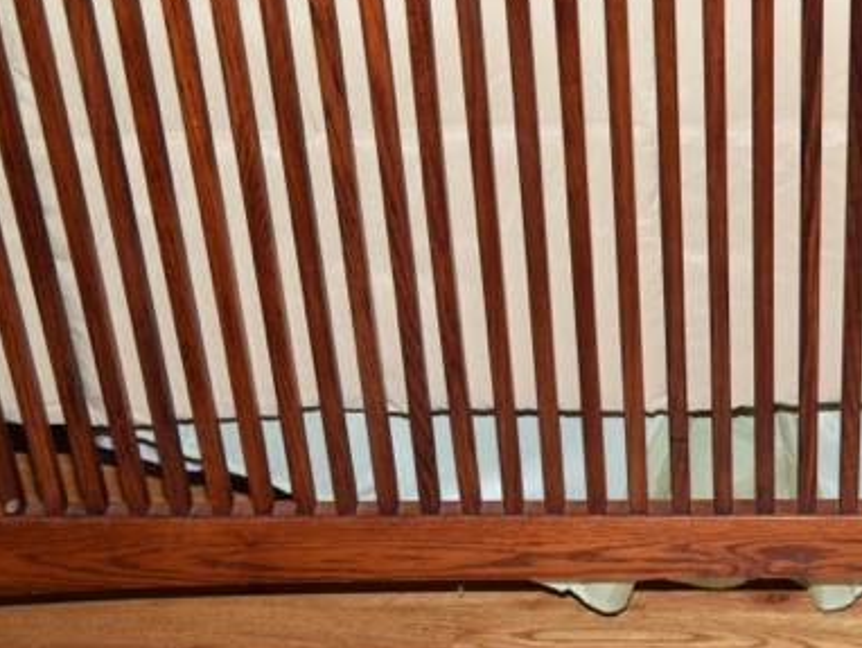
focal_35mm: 87
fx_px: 2168
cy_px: 177
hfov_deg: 22.1
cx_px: 718
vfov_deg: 16.9
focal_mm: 36
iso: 800
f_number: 5.6
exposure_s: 1/125
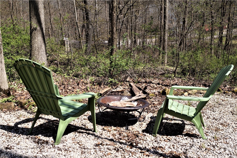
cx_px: 118
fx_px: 257
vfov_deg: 34.2
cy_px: 79
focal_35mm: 39
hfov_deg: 49.6
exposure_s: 1/250
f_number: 8
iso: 100
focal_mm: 26
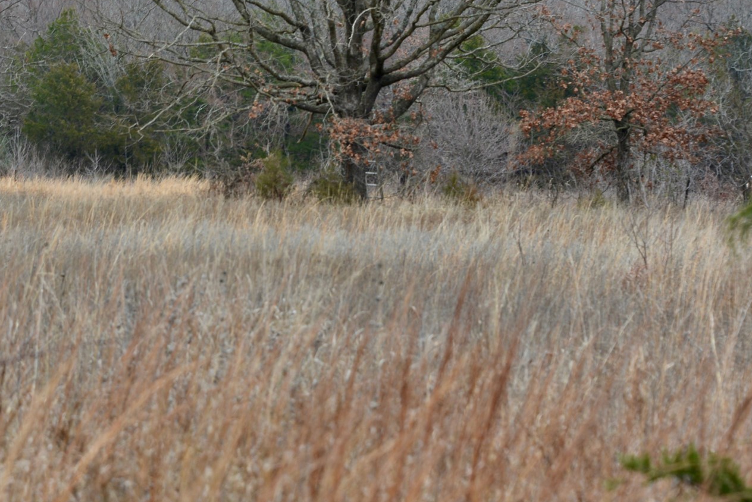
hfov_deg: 12.1
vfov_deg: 8.1
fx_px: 3532
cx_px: 153
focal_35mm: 169
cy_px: 167
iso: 320
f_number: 8
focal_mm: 105
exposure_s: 1/250
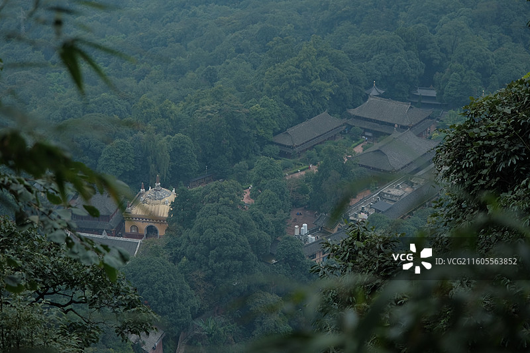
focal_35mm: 120
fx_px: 1766
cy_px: 176
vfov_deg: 11.4
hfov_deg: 17.1
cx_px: 265
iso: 200
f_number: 4
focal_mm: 80
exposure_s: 1/500
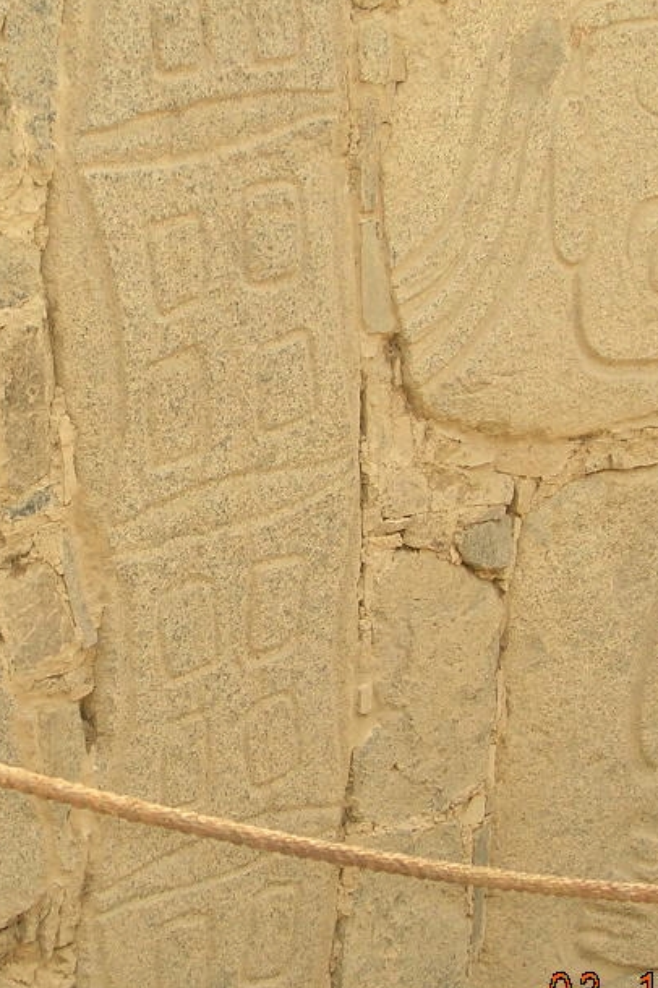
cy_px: 500
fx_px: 2687
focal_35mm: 98
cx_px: 138
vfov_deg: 20.8
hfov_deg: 13.9
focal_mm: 8.5
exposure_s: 1/168
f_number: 3.3
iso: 50
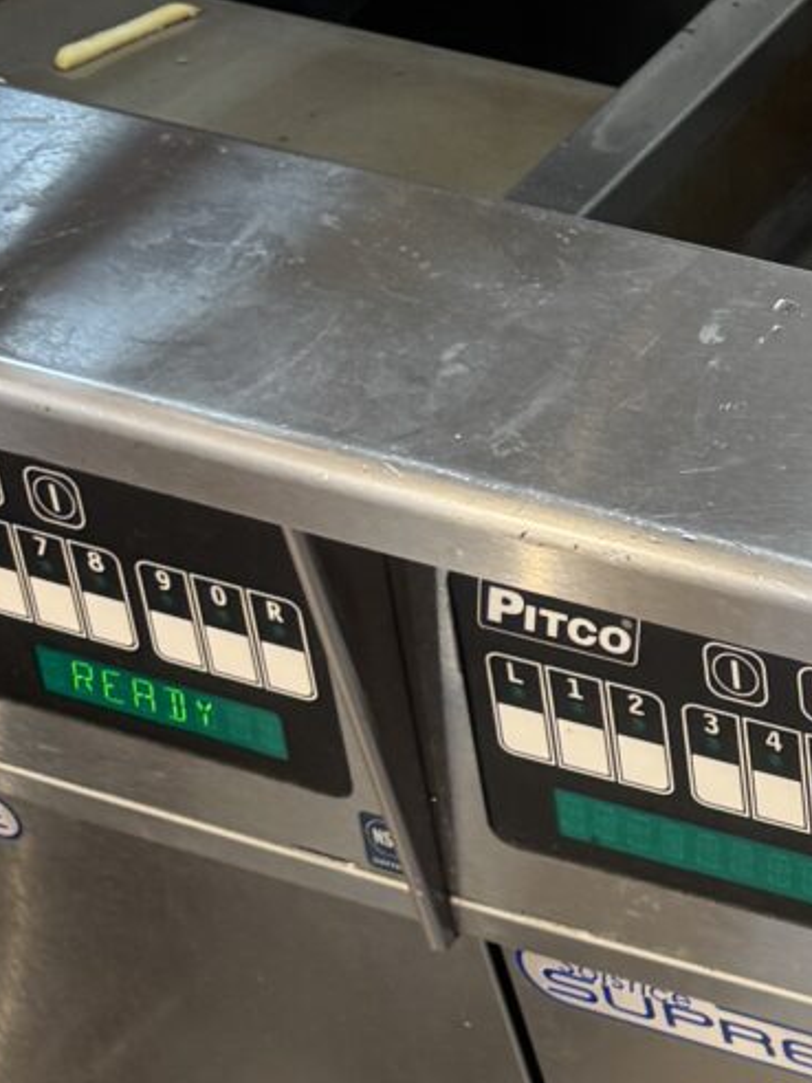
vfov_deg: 19.6
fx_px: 3128
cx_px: 1631
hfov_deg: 12.9
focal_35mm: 100
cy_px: 449
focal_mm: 6.76
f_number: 1.78
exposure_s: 1/50
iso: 125
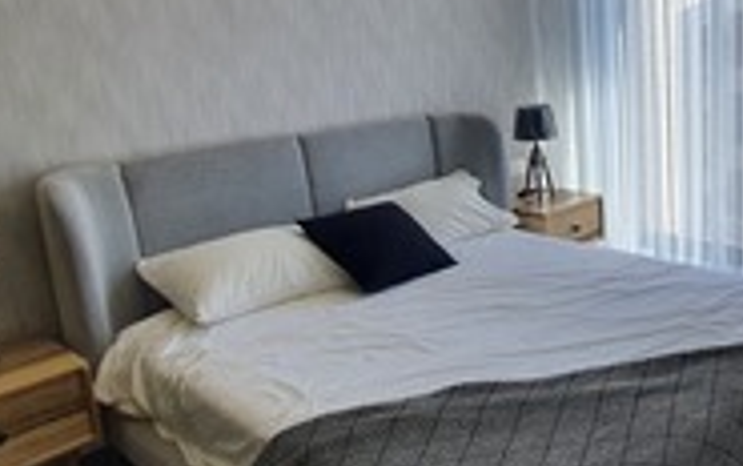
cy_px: 135
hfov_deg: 51.7
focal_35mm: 34
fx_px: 689
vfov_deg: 36.7
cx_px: 633
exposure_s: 1/115
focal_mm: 1.8
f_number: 2.2
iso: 50
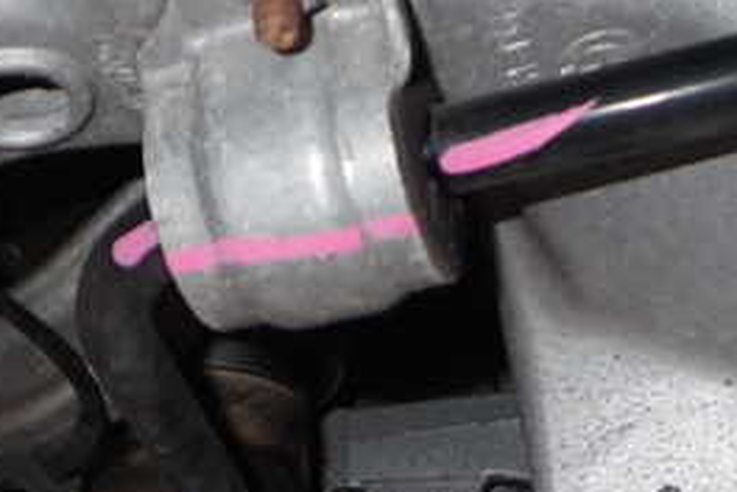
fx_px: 1453
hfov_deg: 28.5
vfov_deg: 19.1
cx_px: 371
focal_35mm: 71
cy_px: 335
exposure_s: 1/30
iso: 200
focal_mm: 5.4
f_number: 6.3
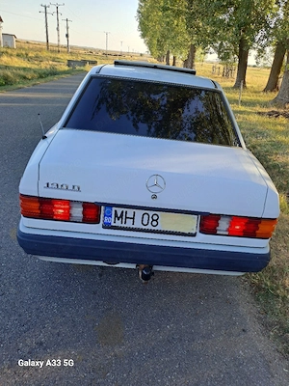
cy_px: 193
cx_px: 144
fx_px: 278
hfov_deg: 54.9
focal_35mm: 25
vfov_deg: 69.4
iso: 32
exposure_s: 1/244
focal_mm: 4.65
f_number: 1.8
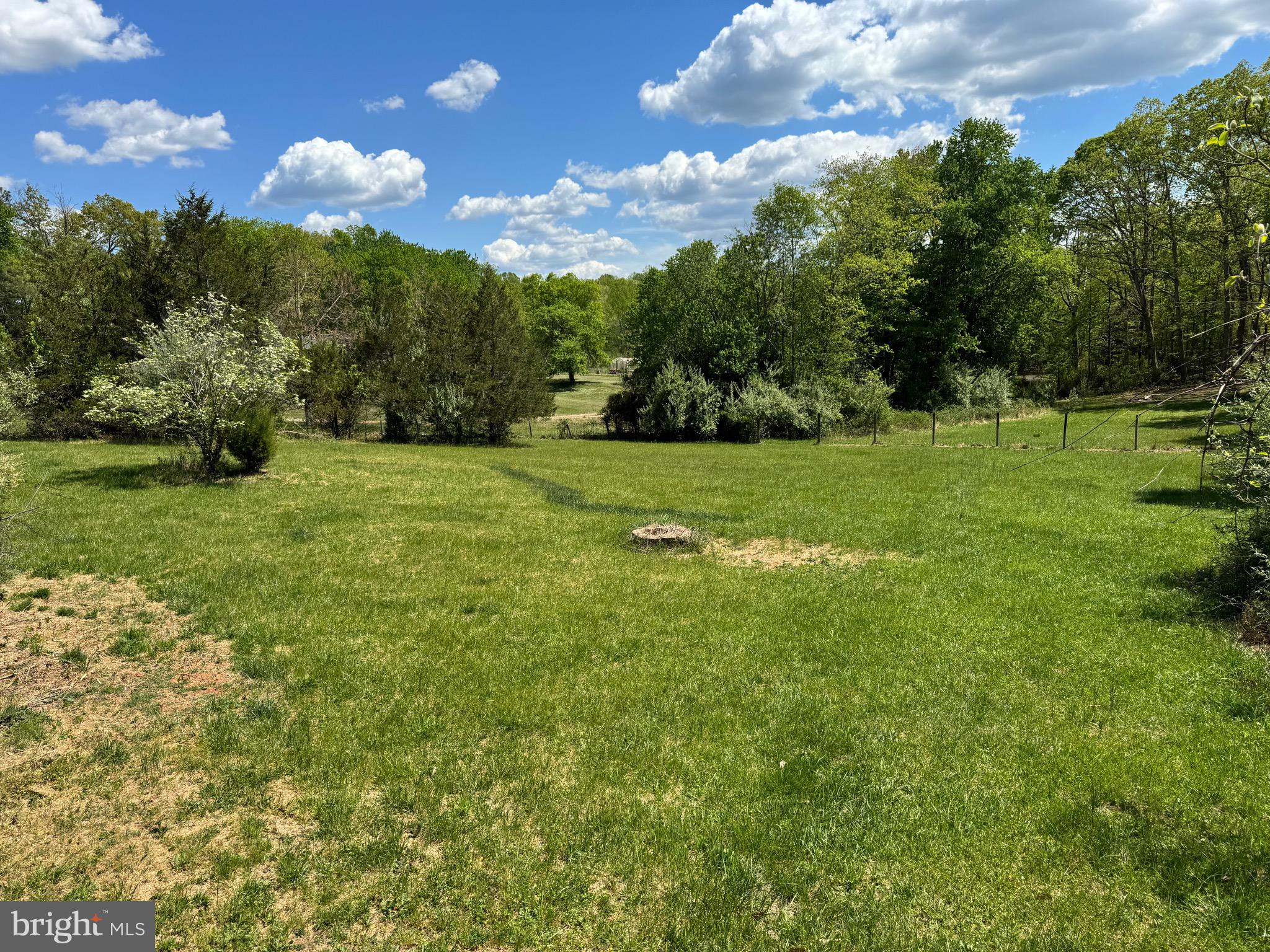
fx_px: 881
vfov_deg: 56.8
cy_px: 476
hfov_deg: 71.6
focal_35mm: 24
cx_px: 635
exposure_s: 1/4310
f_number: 1.78
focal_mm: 6.76
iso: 80
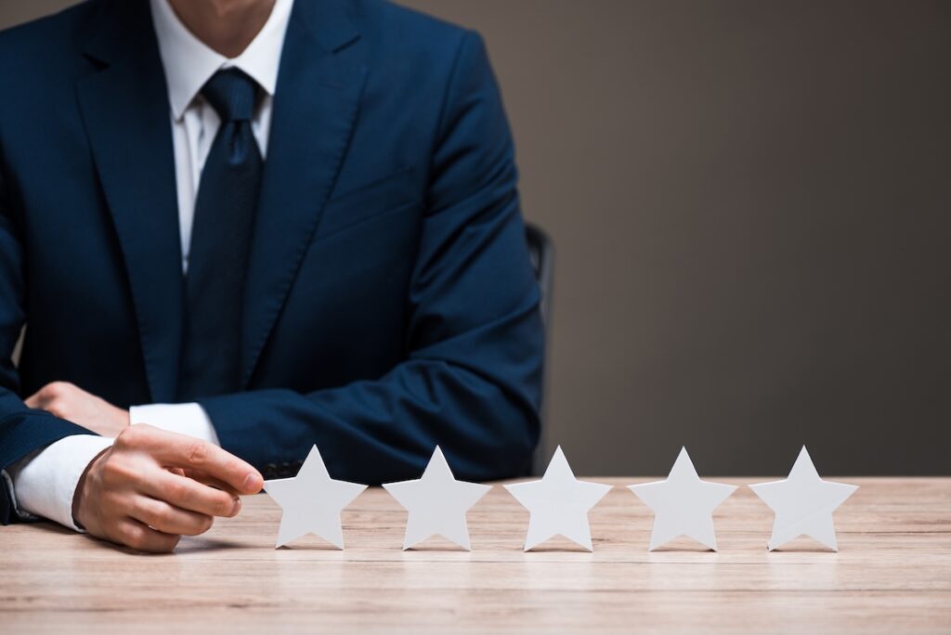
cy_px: 318
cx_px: 476
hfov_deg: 19.4
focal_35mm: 105
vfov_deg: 13.1
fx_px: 2775
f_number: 5
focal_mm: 105
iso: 64
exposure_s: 1/200
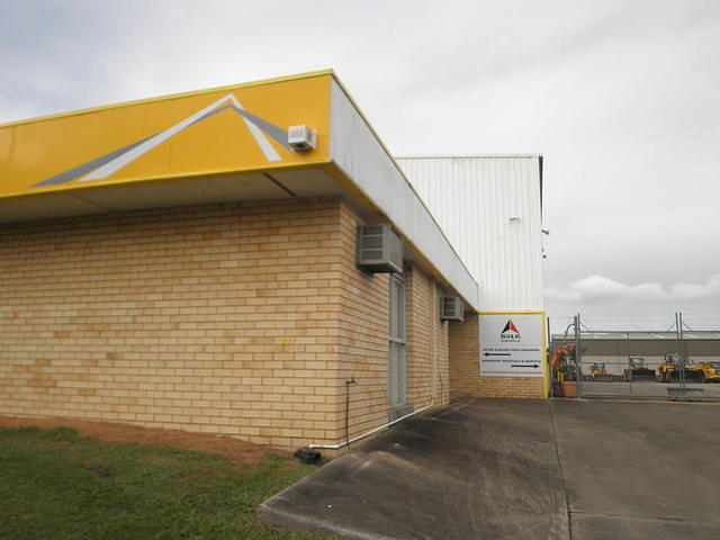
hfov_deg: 67.3
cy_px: 270
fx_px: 541
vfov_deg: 53.1
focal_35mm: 26
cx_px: 360
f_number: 7.9
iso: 64
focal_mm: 4.7
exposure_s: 1/160
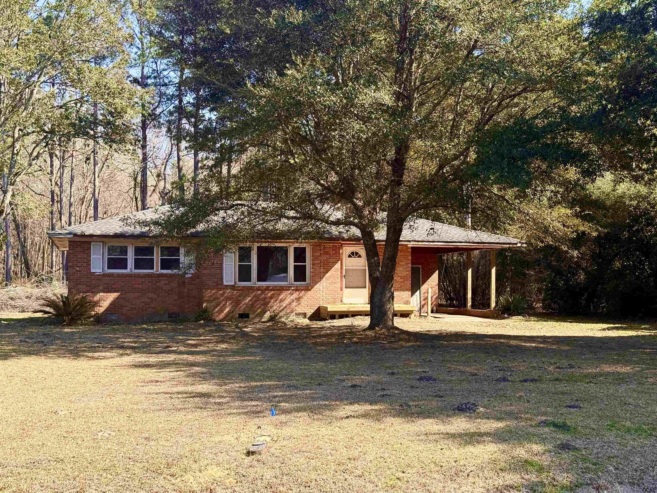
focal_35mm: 48
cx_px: 328
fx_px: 911
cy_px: 246
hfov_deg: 39.7
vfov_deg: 30.3
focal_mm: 6.76
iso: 80
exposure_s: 1/1403
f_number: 1.78
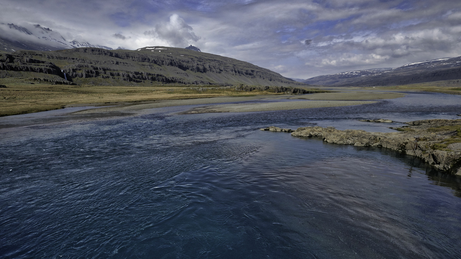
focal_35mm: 19
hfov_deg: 89.6
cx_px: 231
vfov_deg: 58.1
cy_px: 148
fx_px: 232
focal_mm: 12
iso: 200
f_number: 11
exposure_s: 1/480
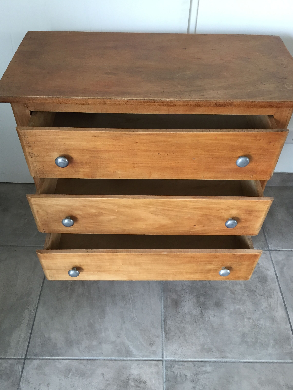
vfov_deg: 58.3
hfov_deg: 45.4
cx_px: 143
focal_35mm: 31
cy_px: 208
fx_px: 350
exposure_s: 1/33
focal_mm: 4.15
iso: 160
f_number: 2.2
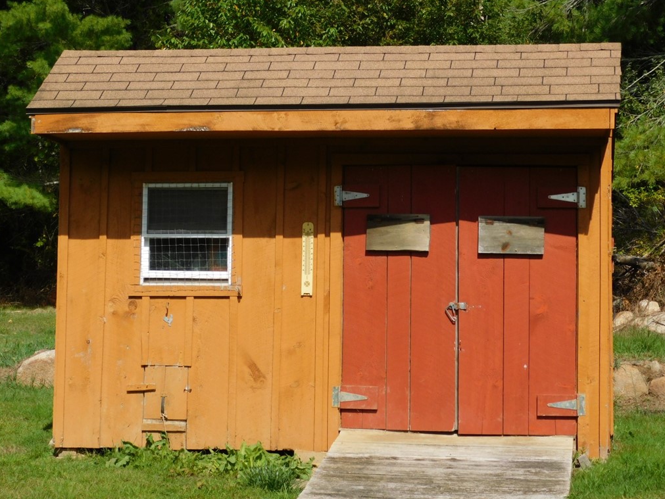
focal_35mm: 81
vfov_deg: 18.2
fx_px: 1557
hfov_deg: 24.1
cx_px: 331
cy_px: 250
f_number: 4.4
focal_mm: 14.2
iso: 125
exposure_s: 1/1000
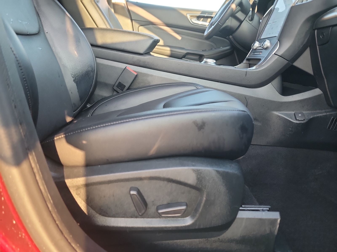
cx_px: 168
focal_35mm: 24
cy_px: 126
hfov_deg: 71.6
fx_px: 234
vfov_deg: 56.8
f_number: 1.8
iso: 205
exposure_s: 1/59
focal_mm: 6.7
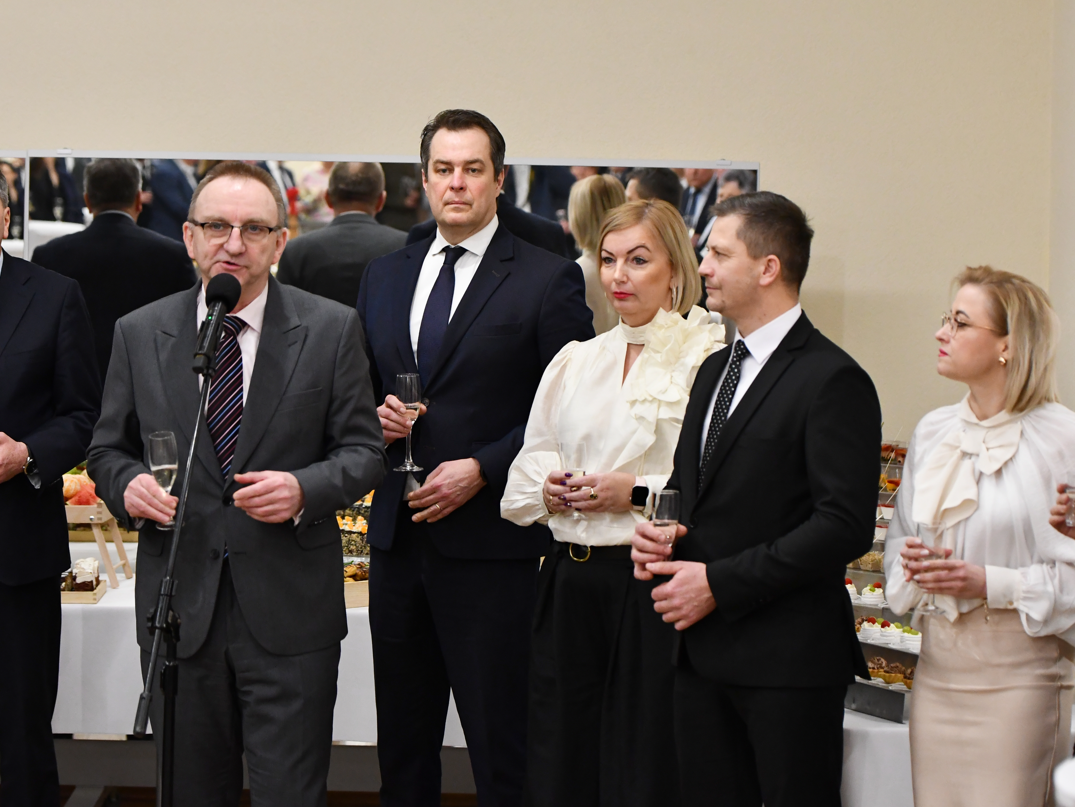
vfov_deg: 13.0
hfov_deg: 17.3
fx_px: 3540
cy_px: 404
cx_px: 482
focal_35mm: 114
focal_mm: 70
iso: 2500
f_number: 2.8
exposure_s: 1/125
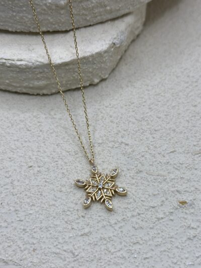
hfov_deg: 30.3
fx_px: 371
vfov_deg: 39.6
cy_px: 134
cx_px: 100
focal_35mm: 48
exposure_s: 1/1120
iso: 80
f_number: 1.78
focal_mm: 6.86
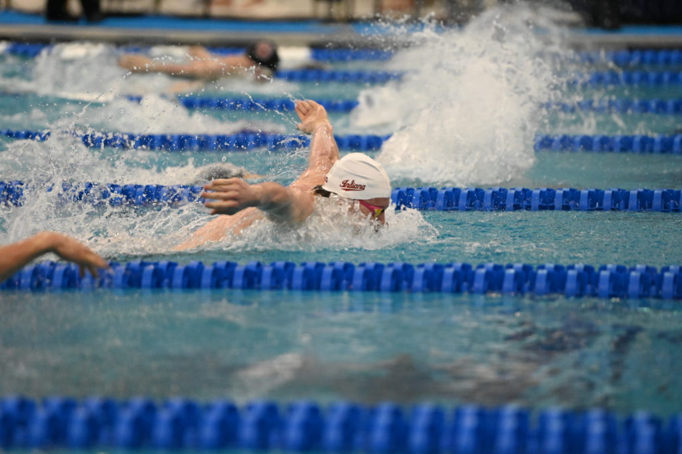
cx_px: 341
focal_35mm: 200
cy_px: 227
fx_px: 3787
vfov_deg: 6.9
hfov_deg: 10.3
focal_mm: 200
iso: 10000
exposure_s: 1/1250
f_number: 2.8
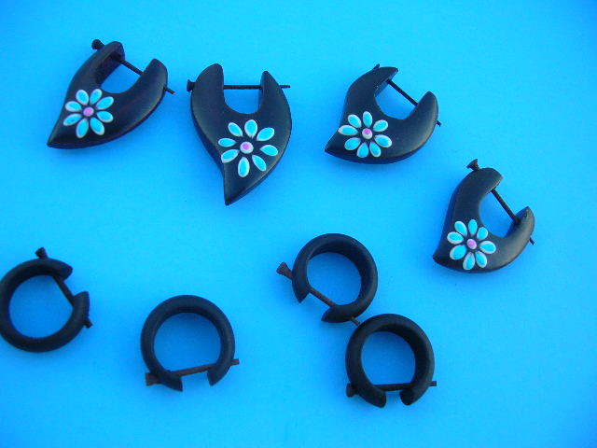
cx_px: 298
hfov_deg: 52.6
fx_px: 604
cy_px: 224
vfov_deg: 40.7
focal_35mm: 35
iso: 50
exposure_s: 1/92.3
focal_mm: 5.8
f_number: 2.8
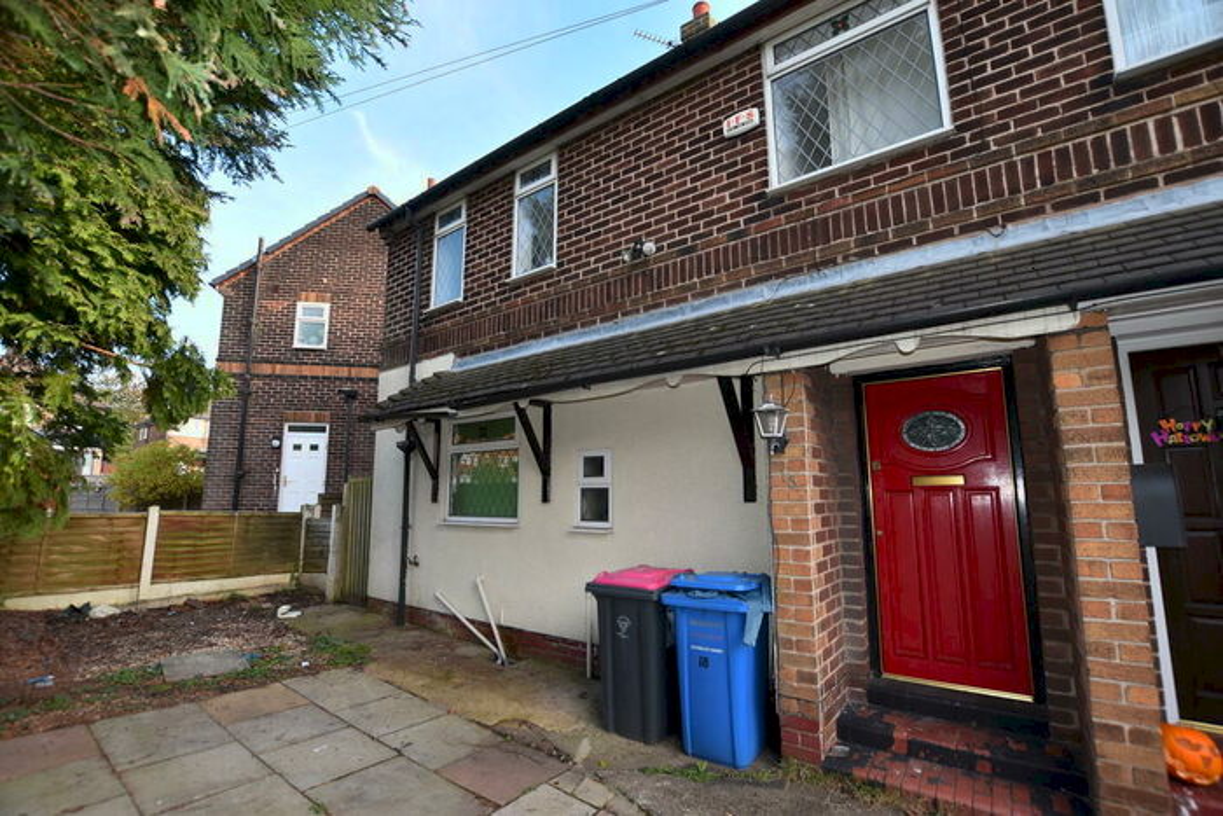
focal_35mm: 15
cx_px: 612
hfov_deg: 100.4
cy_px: 408
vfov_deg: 77.4
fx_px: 510
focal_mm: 10
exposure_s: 1/200
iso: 160
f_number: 5
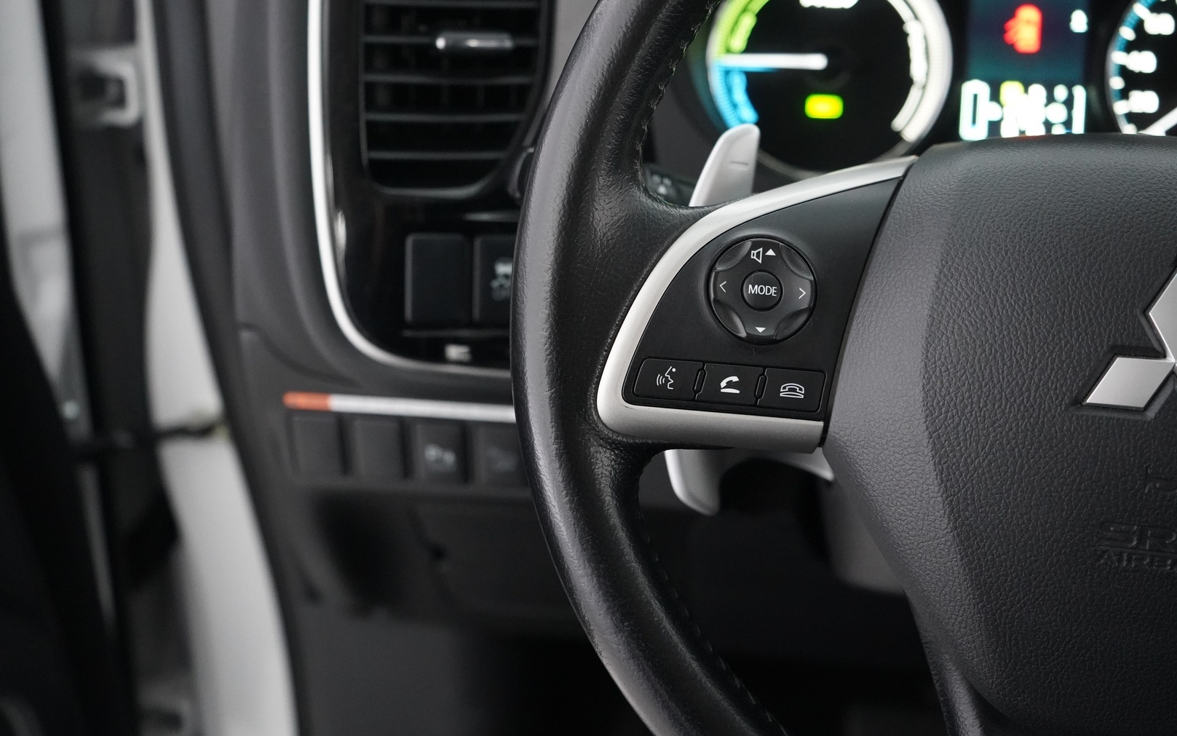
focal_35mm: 49
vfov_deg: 26.3
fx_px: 1572
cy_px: 357
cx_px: 588
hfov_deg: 41.0
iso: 8000
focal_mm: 48
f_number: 4.5
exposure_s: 1/50
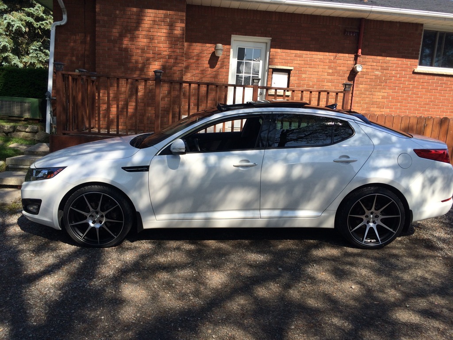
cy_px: 170
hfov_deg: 61.7
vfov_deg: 48.2
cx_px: 226
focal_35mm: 29
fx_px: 380
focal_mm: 4.15
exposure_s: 1/1026
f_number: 2.2
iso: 32
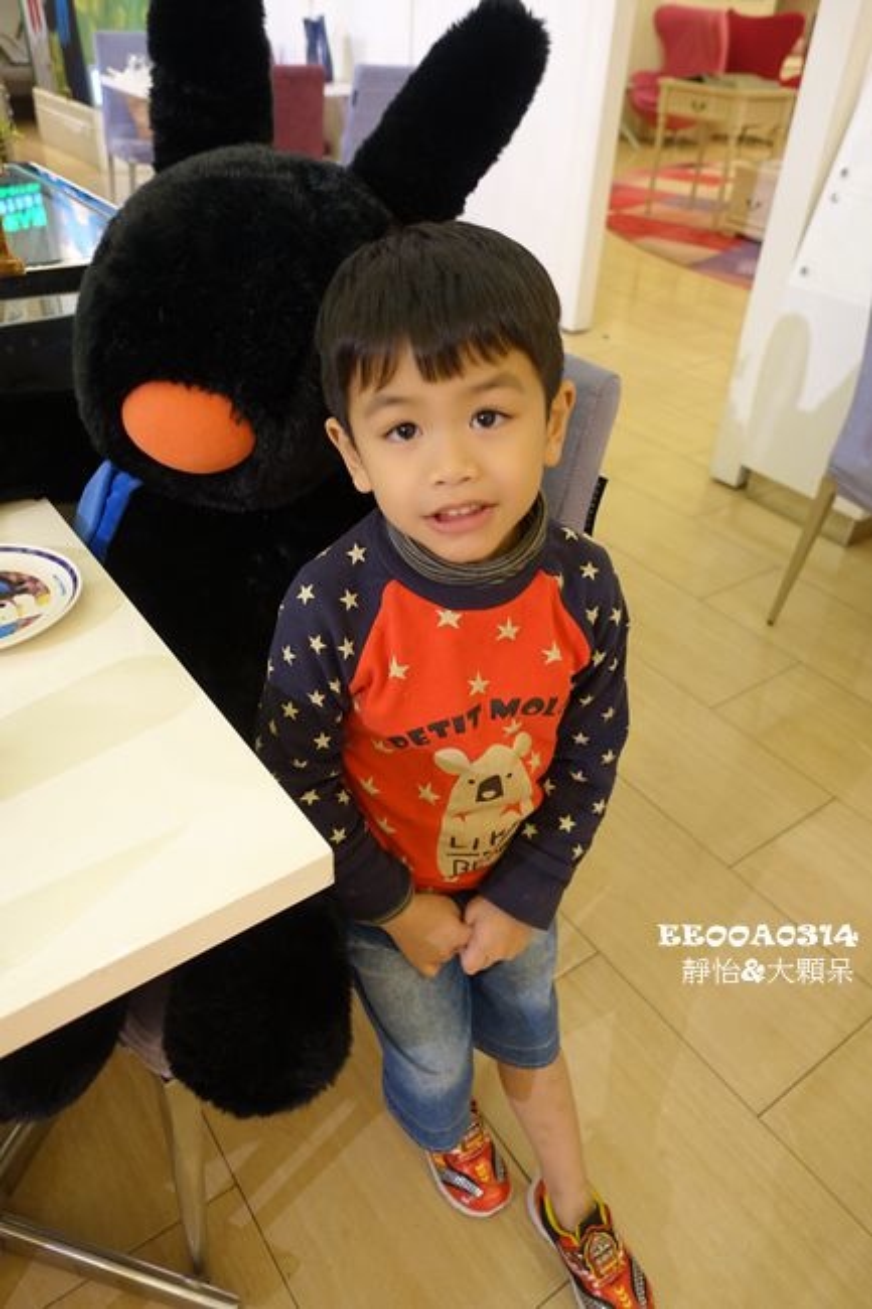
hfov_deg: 53.1
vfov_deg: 73.8
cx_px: 436
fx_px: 872
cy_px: 654
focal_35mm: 24
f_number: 1.8
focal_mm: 8.8
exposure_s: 1/30
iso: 250
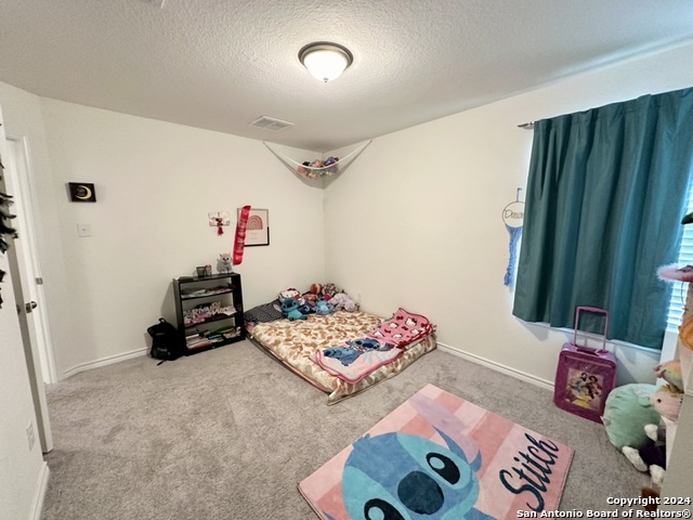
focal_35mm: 14
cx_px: 346
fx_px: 280
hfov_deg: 102.1
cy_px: 260
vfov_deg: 85.7
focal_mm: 2.22
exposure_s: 1/60
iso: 320
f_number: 2.2
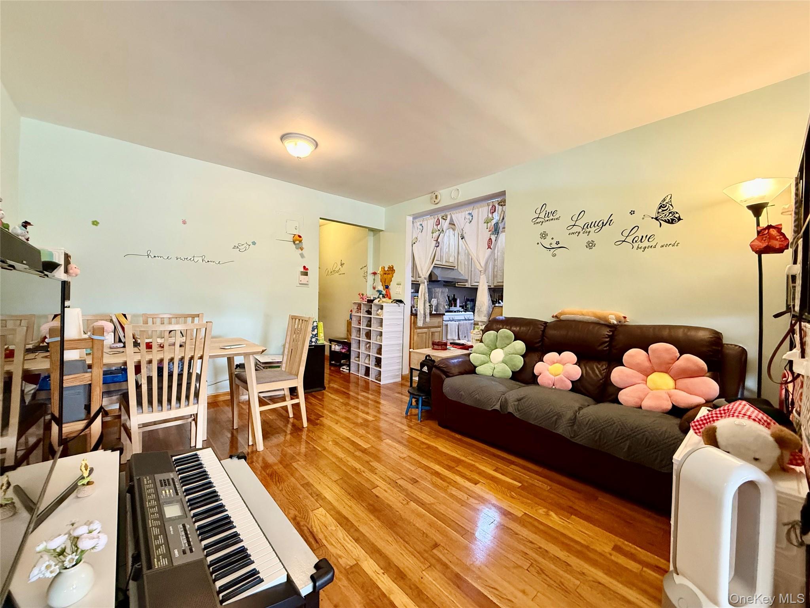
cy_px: 304
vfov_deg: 85.7
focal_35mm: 14
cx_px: 405
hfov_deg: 102.1
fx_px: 328
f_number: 2.2
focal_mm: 2.22
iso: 500
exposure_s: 1/60
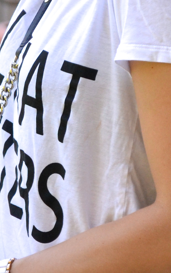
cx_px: 101
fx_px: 2185
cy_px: 102
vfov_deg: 7.2
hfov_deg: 4.5
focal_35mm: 293
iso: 800
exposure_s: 1/500
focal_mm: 50
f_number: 5.6
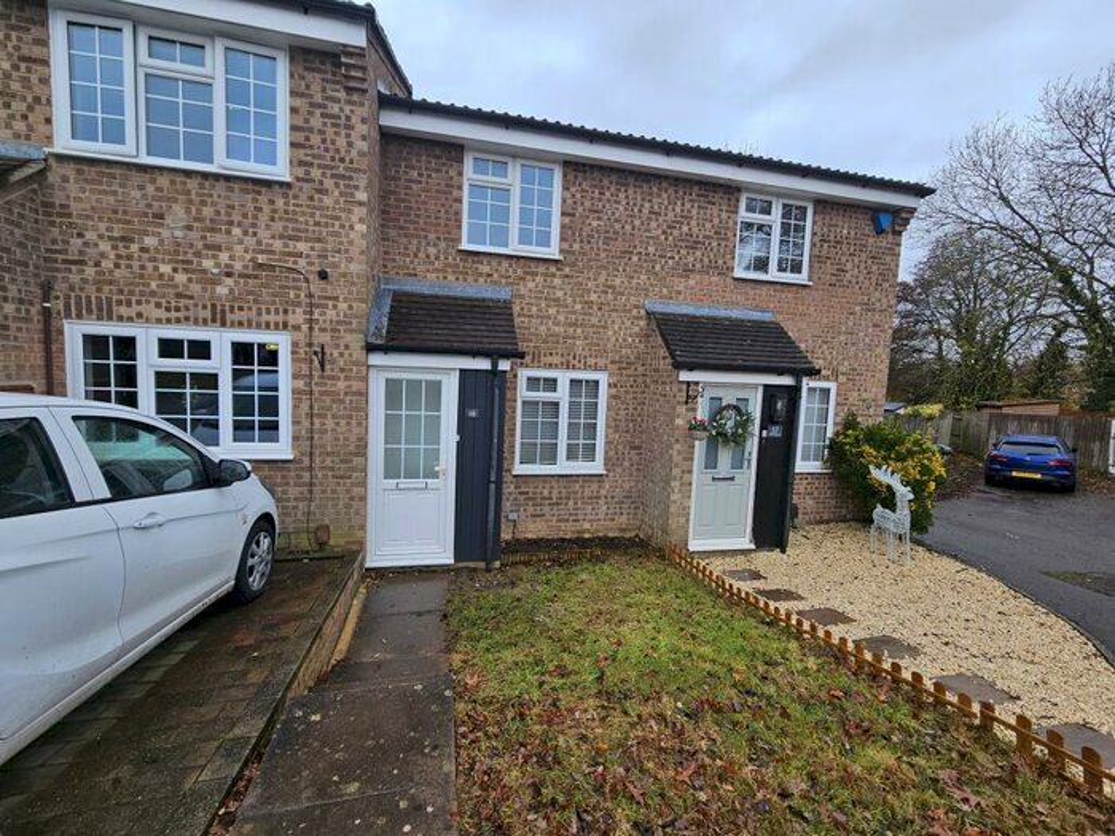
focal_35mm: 13
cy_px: 418
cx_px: 558
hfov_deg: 106.2
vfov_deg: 89.9
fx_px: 419
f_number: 2.2
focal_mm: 2.2
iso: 50
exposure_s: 1/181
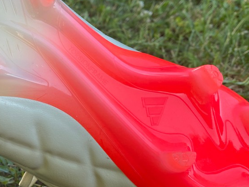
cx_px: 51
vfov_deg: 26.1
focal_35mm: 56
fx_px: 403
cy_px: 102
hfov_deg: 33.4
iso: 32
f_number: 1.8
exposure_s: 1/226
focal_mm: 4.25
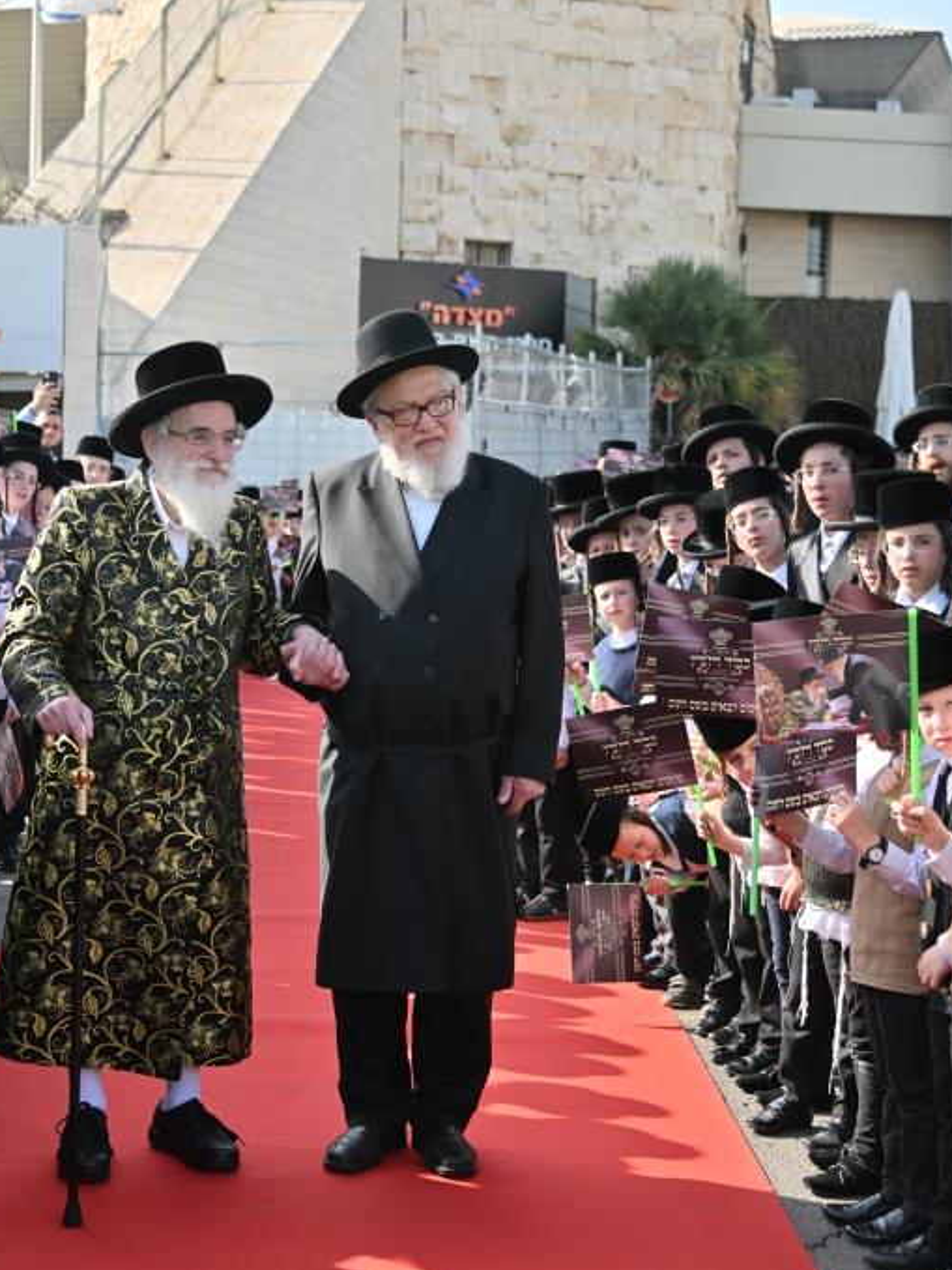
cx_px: 305
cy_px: 635
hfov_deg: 25.1
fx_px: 2127
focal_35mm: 58
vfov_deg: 33.2
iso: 100
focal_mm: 40
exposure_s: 1/1000
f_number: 4
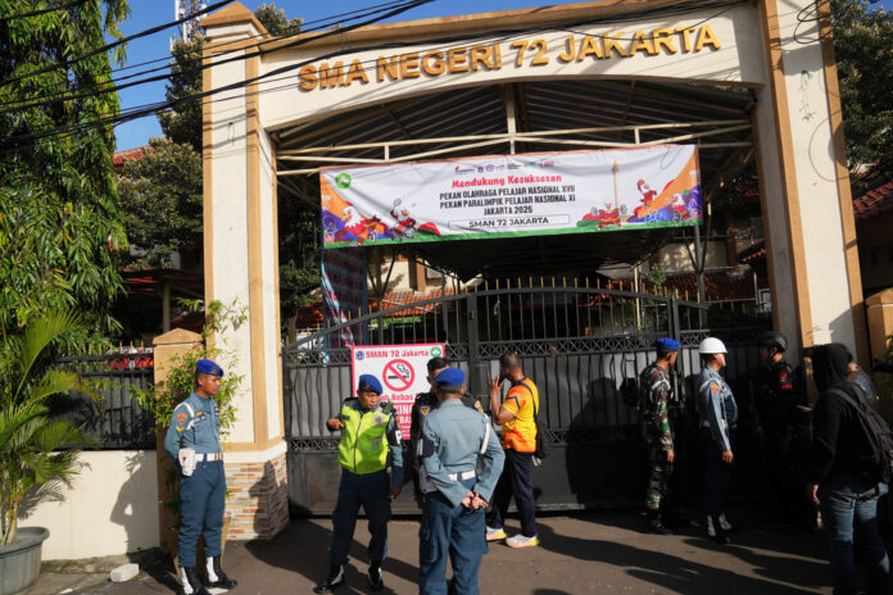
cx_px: 446
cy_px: 298
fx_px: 595
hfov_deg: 73.7
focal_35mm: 24
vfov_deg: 53.1
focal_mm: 24
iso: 320
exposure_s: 1/1600
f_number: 6.3
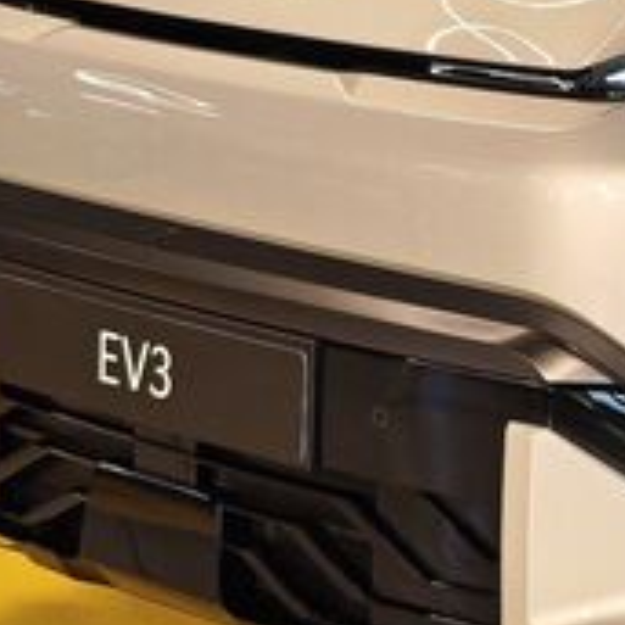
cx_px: 724
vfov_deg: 10.0
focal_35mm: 175
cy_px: 194
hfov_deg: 9.9
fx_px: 3575
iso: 182
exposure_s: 1/50
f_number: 1.63
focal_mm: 8.72
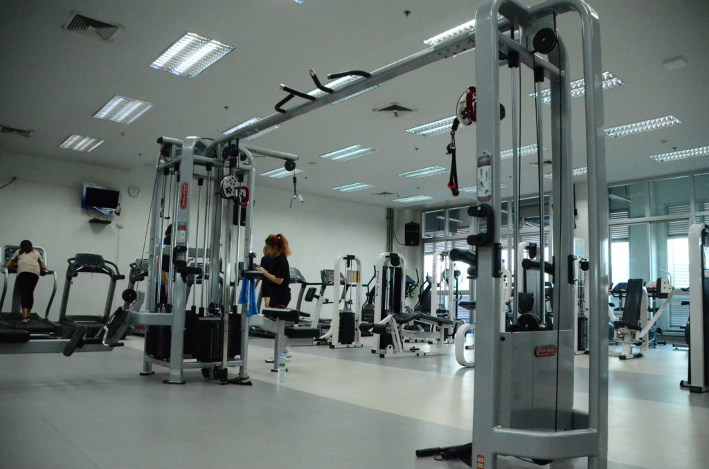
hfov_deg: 67.5
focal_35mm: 27
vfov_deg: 47.7
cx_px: 354
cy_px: 234
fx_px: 531
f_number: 3.5
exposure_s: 1/1000
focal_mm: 18
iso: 6400
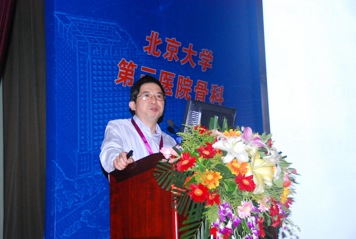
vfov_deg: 22.7
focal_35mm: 60
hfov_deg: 33.3
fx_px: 595
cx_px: 178
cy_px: 120
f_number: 4.5
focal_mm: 40
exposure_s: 1/200
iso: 1600
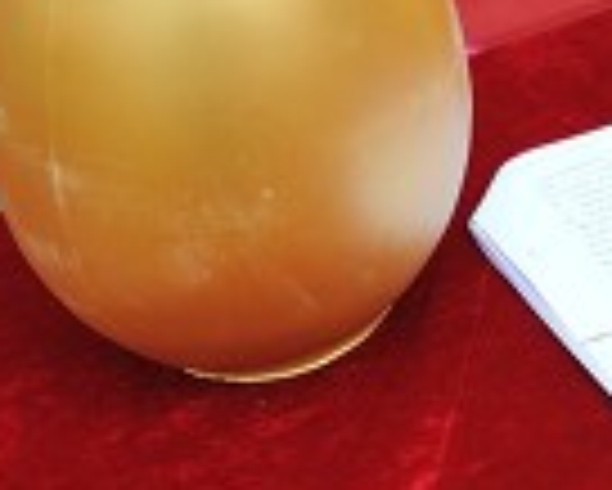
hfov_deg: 14.6
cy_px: -306
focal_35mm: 106
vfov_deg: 13.5
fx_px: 1921
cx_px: 1269
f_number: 3.2
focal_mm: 24
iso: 250
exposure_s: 1/500
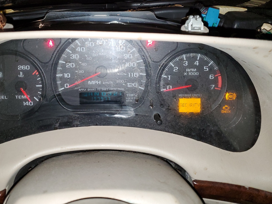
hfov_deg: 56.4
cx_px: 110
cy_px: 80
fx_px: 251
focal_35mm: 32
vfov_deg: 43.9
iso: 169
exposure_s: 1/60.2
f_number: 1.5
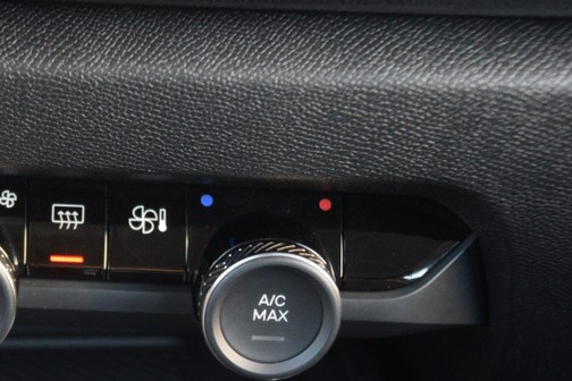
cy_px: 264
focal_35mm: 128
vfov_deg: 10.7
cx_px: -1
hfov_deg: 15.7
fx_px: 2034
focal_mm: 42
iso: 2200
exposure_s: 1/60
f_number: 4.8
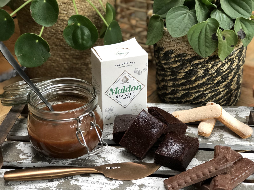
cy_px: 95
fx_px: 418
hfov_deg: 33.8
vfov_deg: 25.7
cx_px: 127
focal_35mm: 57
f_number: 2.8
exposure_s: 1/33
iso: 500
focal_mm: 6.6
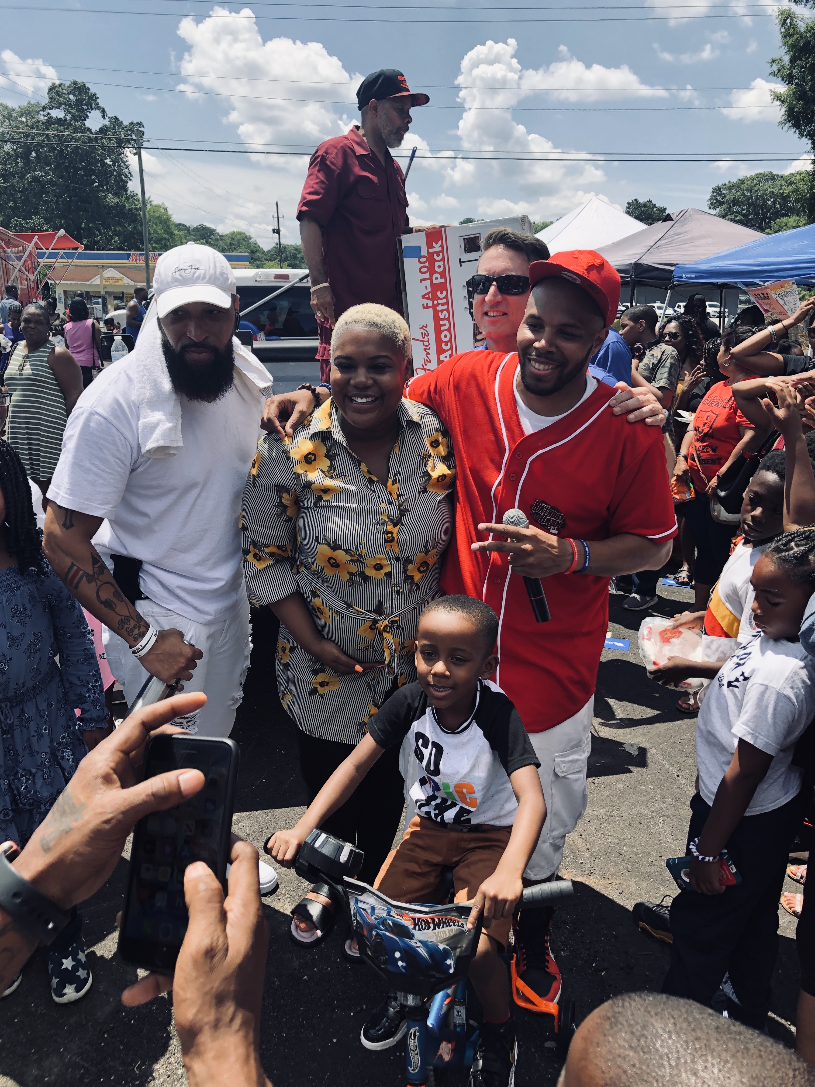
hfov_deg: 49.7
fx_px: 879
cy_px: 544
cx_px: 408
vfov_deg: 63.4
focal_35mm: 28
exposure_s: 1/923
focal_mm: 3.99
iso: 20
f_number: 1.8
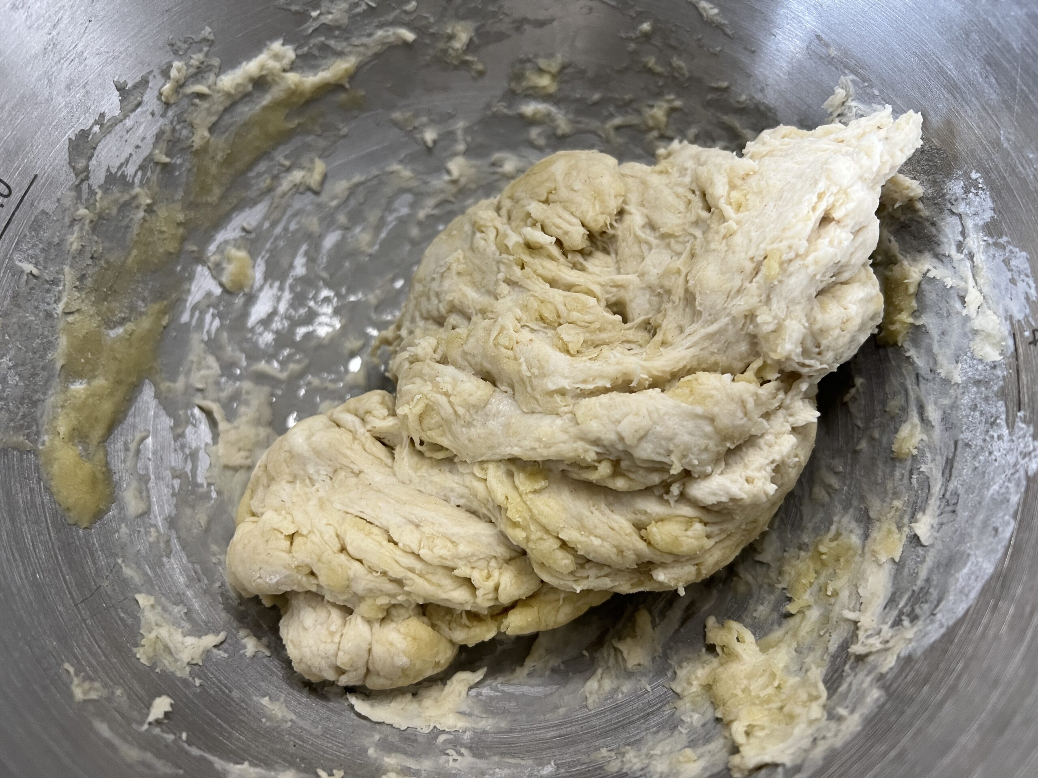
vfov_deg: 53.1
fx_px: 780
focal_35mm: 26
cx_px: 519
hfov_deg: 67.3
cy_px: 389
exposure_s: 1/61
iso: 125
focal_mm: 5.7
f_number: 1.5
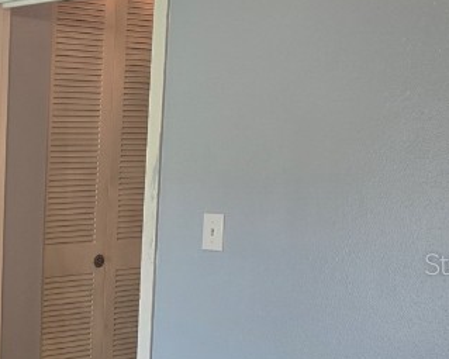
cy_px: 263
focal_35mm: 72
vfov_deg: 21.1
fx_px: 956
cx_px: -163
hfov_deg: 22.9
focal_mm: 6.3
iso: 100
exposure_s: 1/120
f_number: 1.7
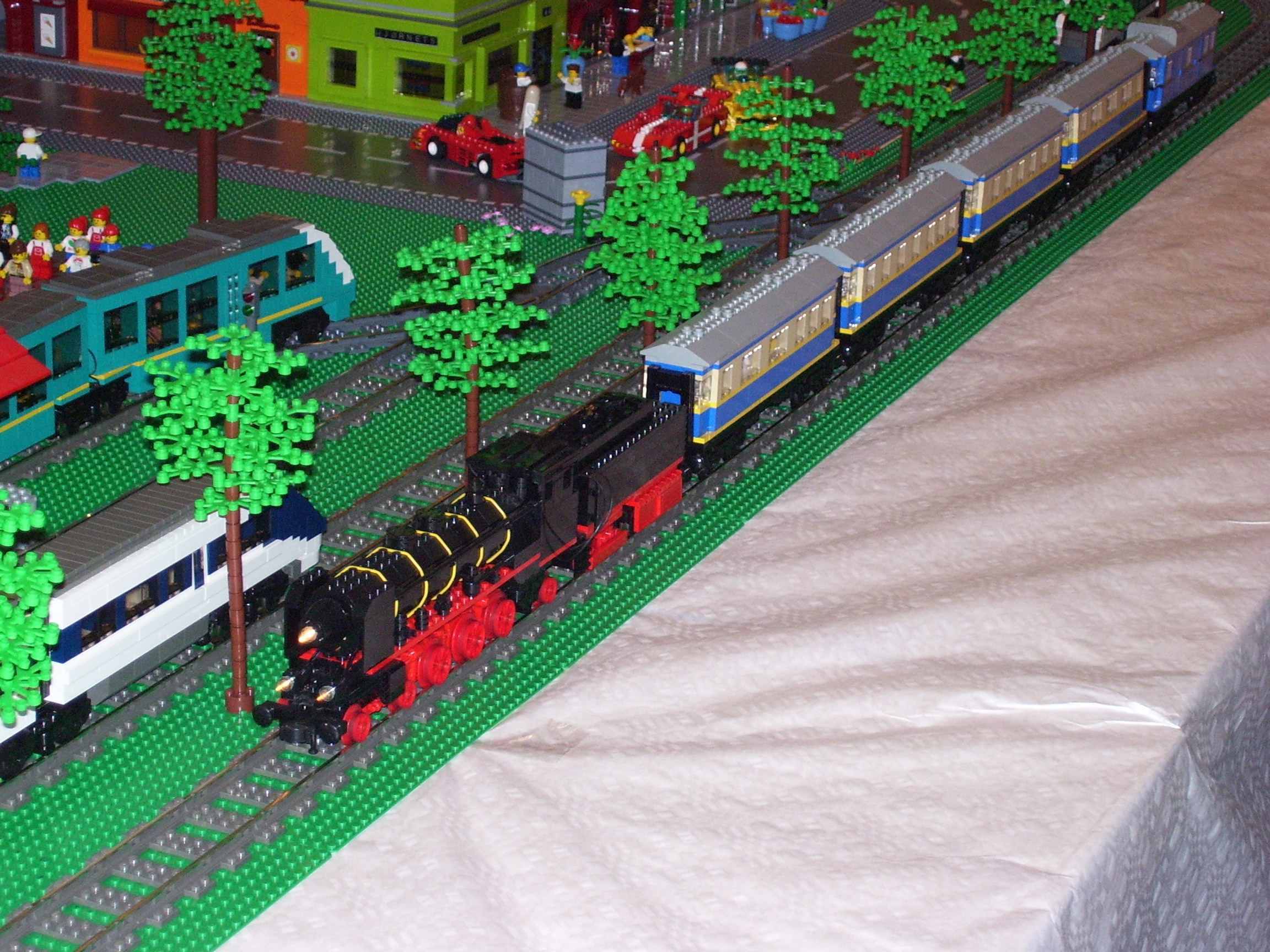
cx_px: 635
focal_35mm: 87
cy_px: 476
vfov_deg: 17.0
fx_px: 3192
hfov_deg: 22.5
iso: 200
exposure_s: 1/90
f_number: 4.3
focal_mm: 14.3
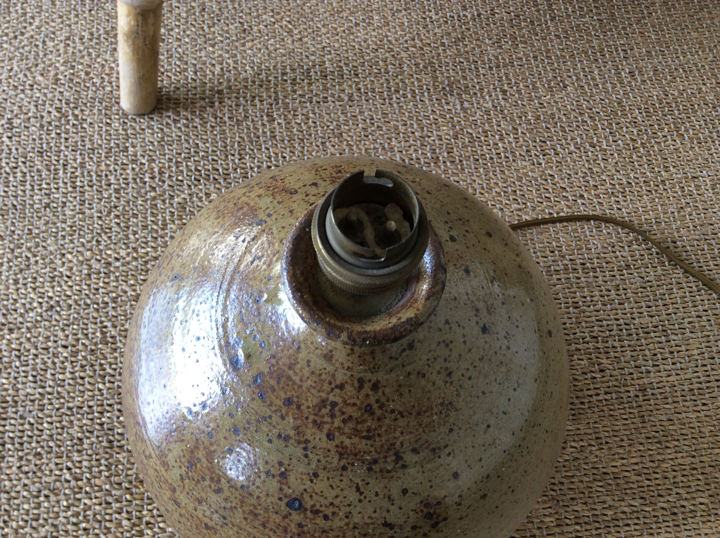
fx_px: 665
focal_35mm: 32
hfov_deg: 56.9
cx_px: 360
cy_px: 269
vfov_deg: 44.1
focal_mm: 3.3
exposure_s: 1/25
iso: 40
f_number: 2.4
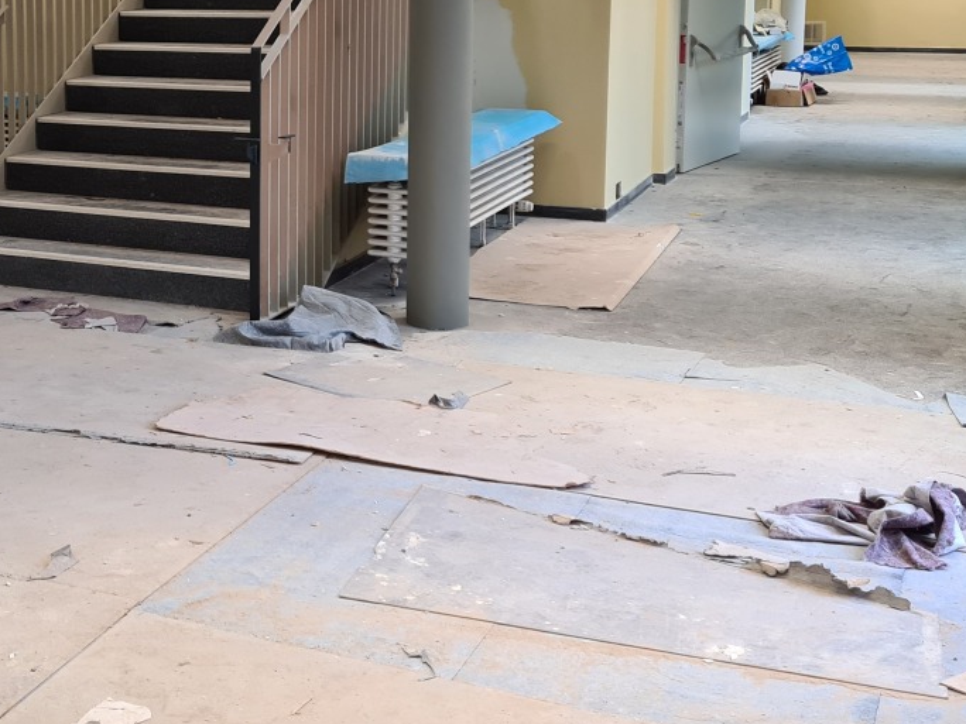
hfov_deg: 32.2
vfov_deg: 25.2
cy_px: 126
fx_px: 1591
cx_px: 100
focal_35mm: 57
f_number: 1.8
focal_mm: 5.4
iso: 100
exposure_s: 1/50
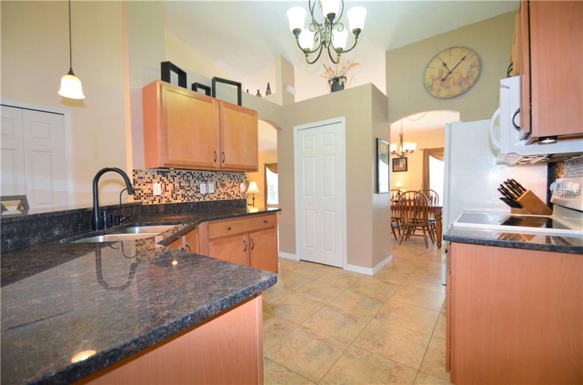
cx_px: 292
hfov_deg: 100.5
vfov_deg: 77.0
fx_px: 242
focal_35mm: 15
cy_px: 192
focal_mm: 10
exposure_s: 1/60
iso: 800
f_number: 4
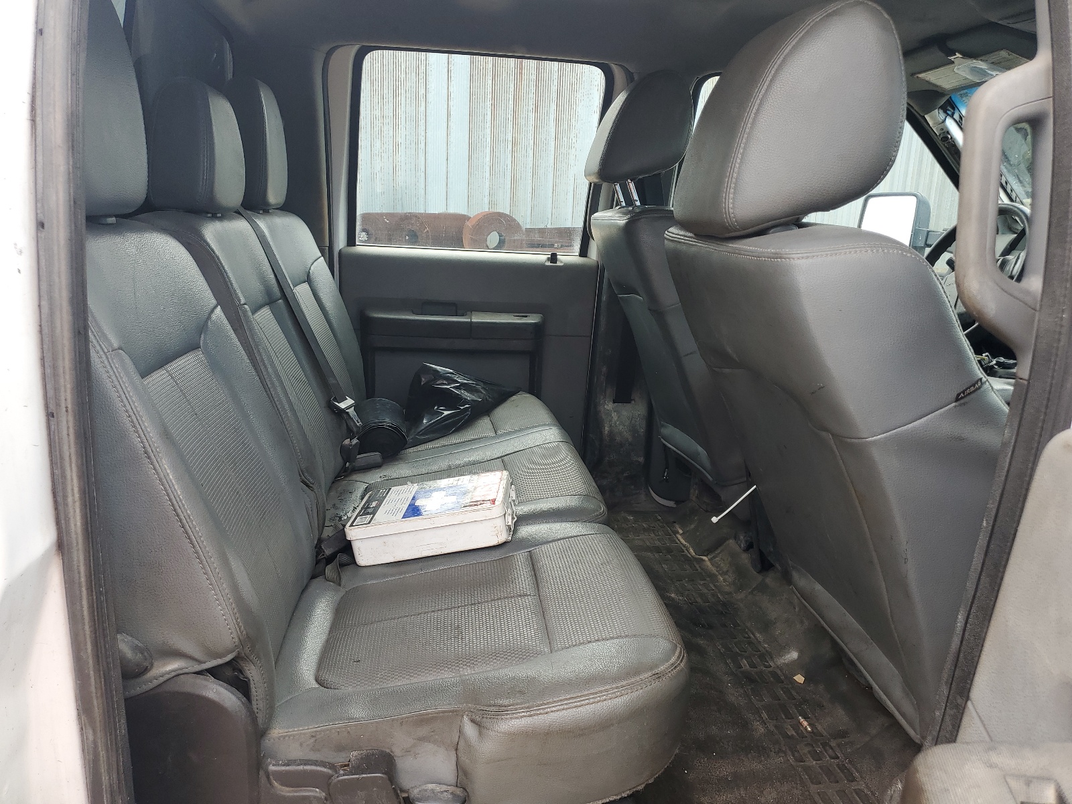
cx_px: 536
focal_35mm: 26
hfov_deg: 67.3
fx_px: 805
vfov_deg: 53.1
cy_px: 402
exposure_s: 1/294
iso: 50
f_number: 1.5
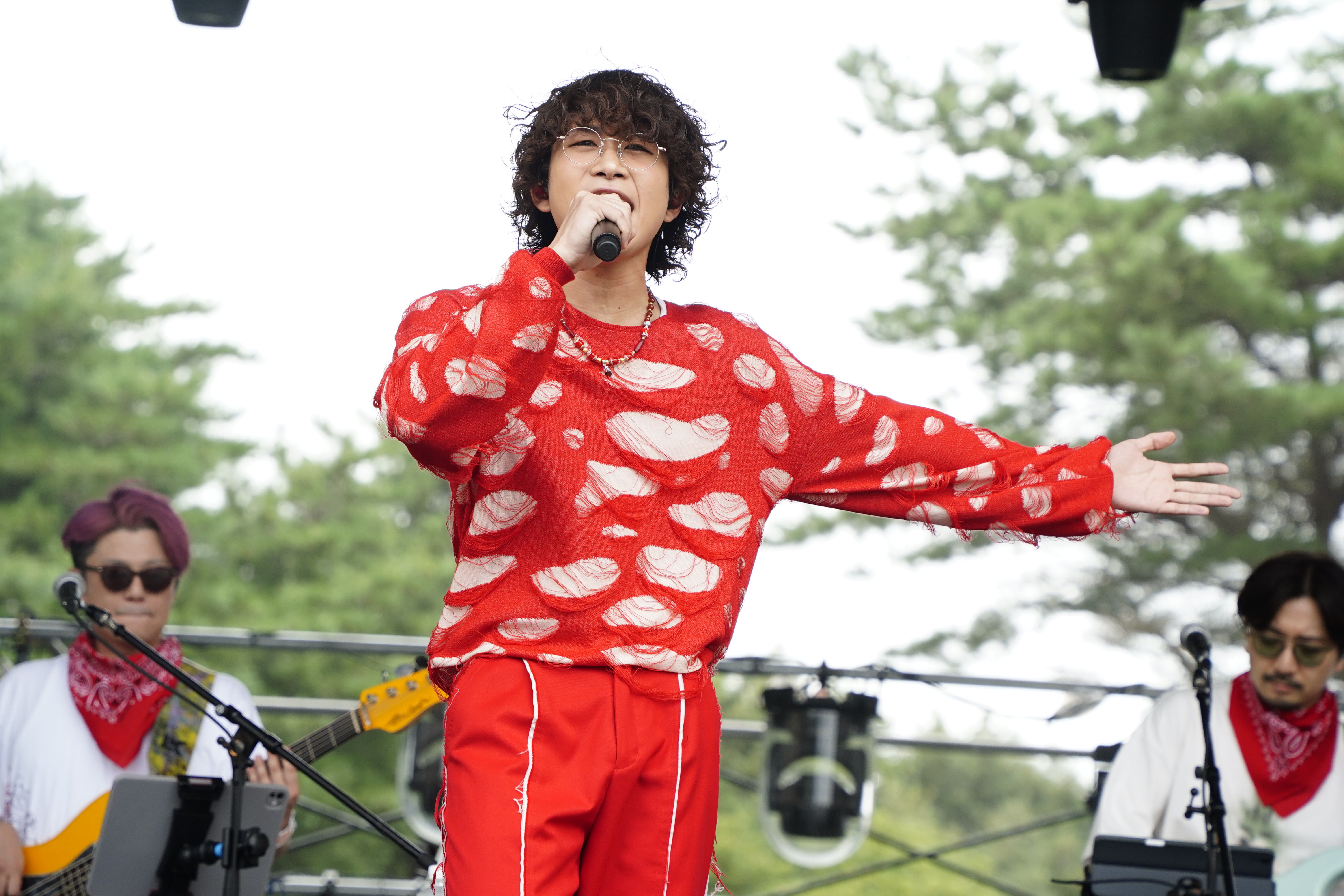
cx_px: 672
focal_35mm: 149
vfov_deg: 9.2
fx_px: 5562
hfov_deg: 13.8
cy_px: 448
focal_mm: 149
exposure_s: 1/500
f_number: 6.3
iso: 800
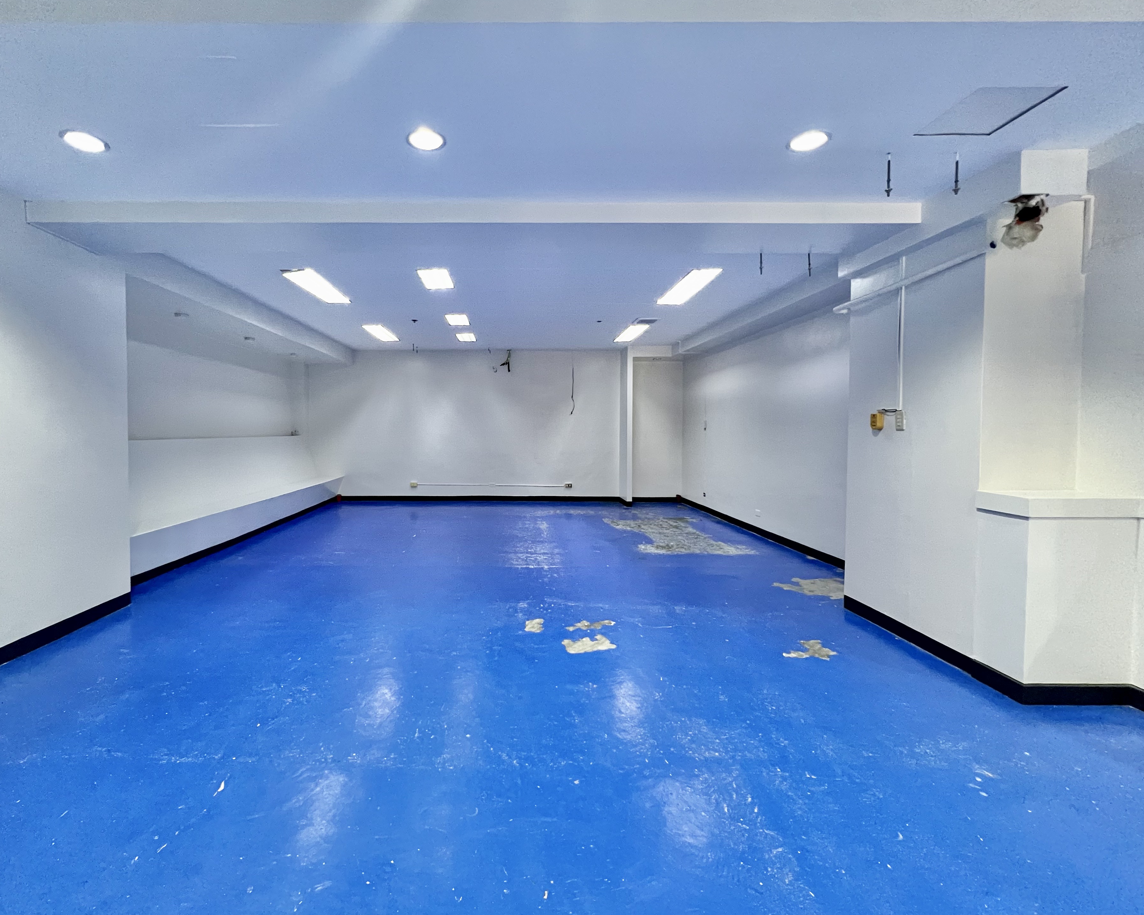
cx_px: 515
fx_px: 474
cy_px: 443
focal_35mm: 14
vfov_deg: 88.0
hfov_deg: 100.4
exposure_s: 1/60
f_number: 1.8
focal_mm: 1.57
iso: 500
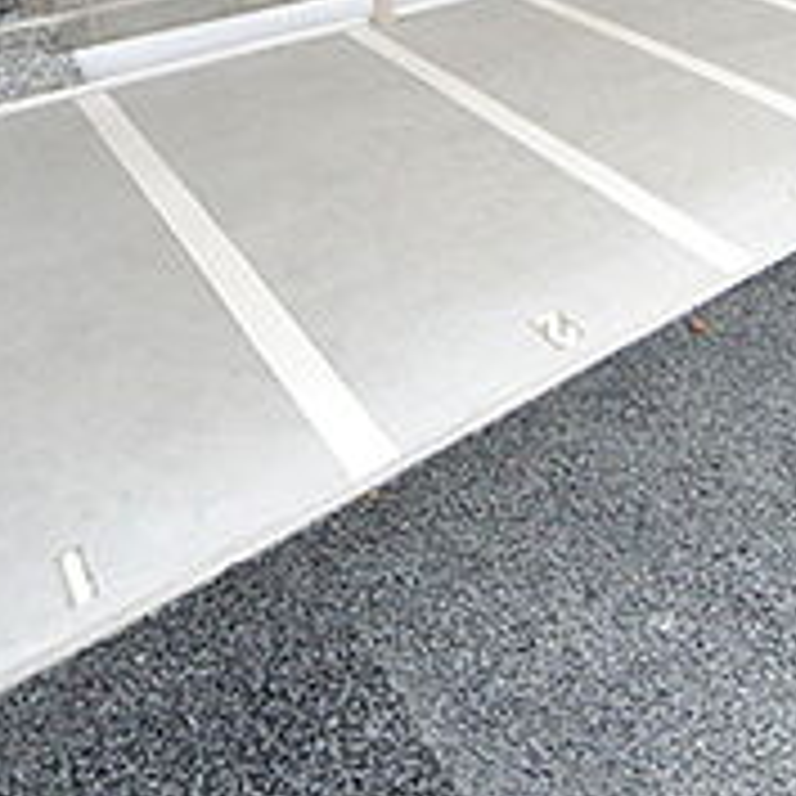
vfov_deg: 38.1
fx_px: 963
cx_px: 621
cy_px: -58
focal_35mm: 37
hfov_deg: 43.1
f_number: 6.3
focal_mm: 8
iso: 800
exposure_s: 1/160
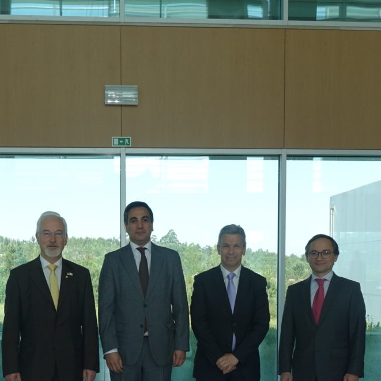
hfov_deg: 33.9
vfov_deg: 33.0
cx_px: 152
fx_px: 623
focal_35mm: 50
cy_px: 311
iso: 125
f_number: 3.5
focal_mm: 8.8
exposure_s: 1/200
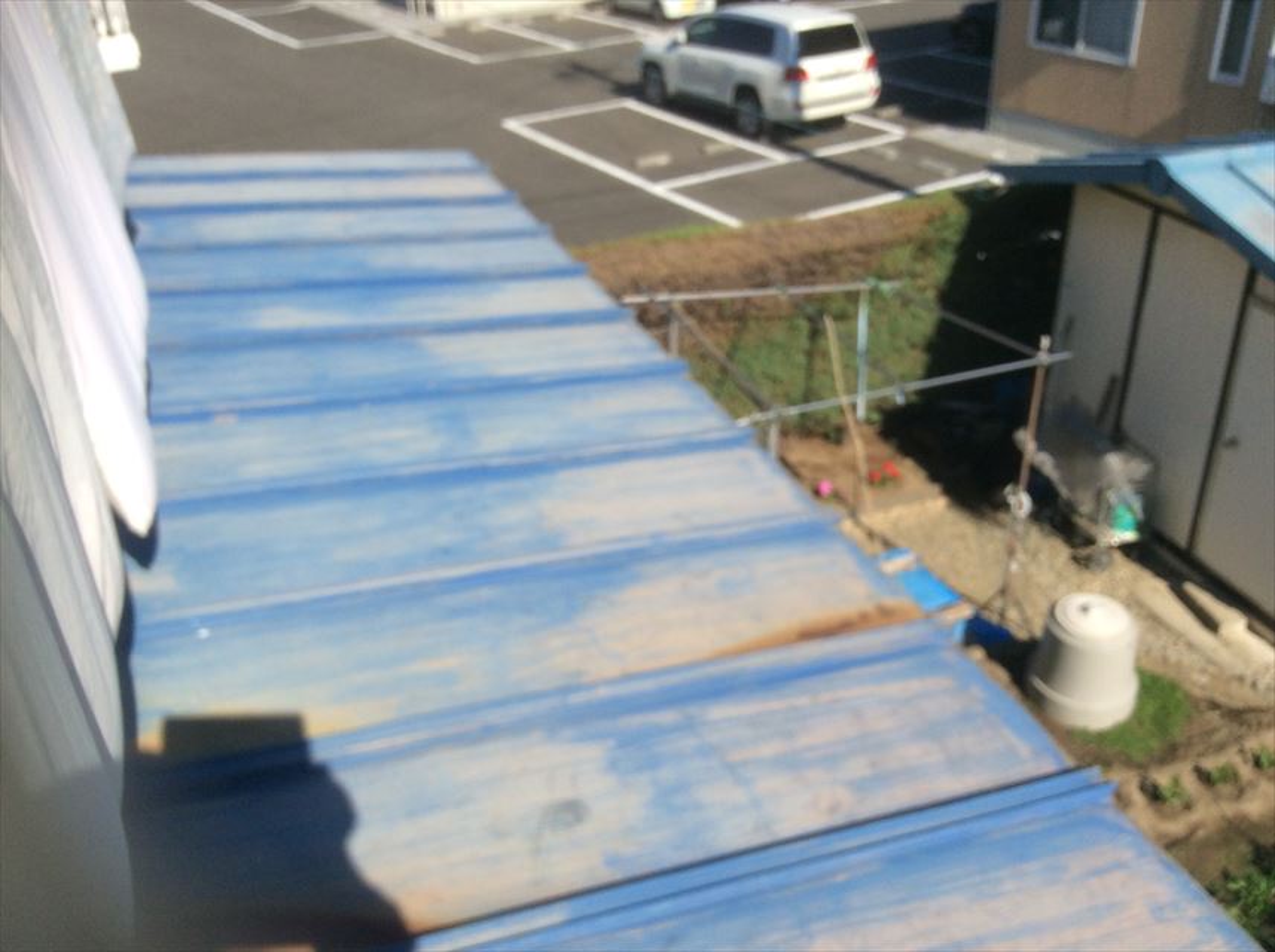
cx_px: 638
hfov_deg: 56.9
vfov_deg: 44.1
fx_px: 1177
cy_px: 476
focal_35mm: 32
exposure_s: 1/1684
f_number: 2.4
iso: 32
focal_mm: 3.3
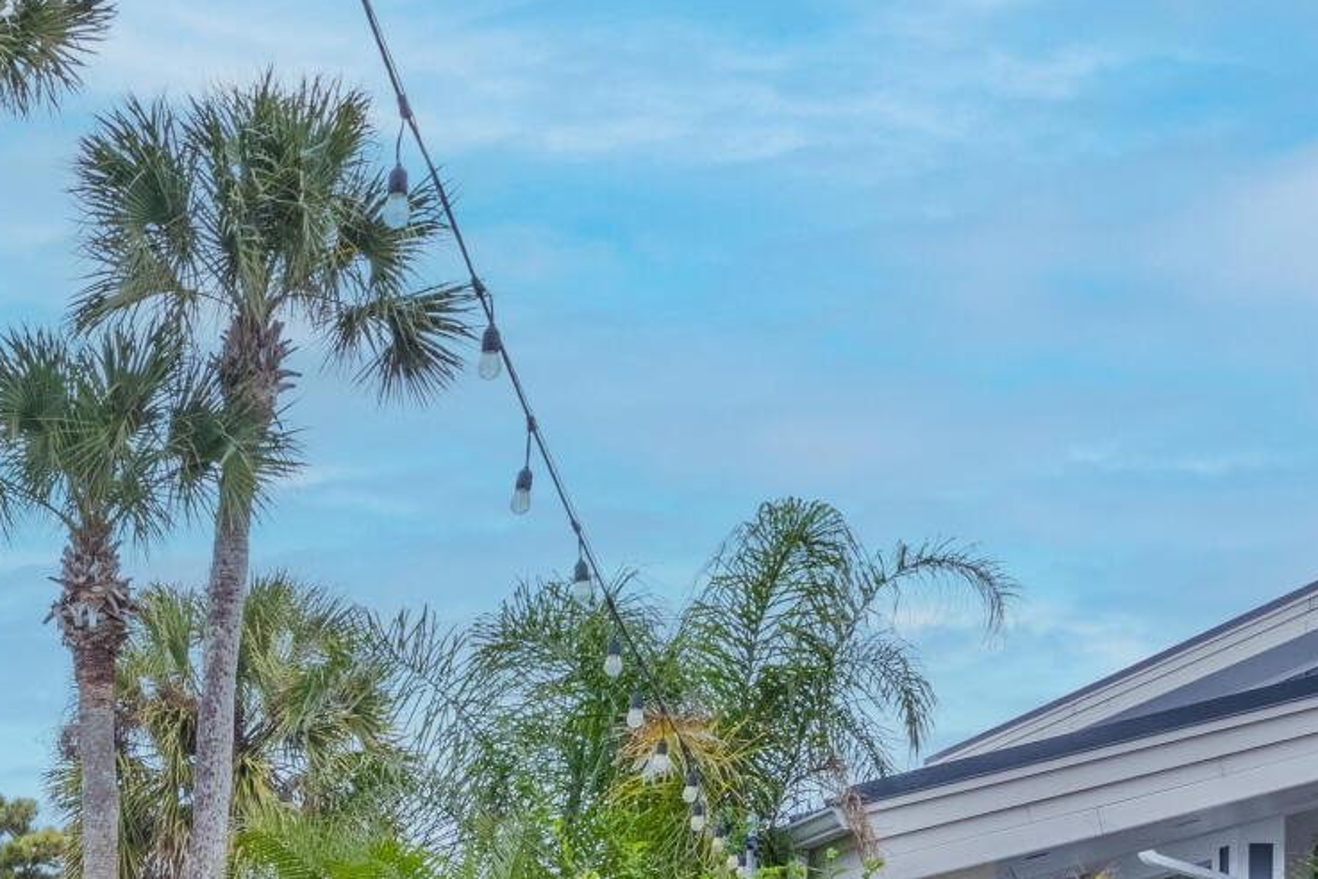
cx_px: -57
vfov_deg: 18.6
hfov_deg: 28.6
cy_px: 1294
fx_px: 2380
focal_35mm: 65
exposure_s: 1/160
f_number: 14
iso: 250
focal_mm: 16
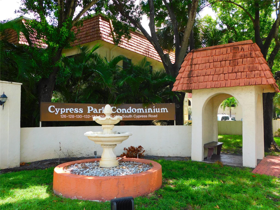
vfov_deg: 46.8
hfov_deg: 60.0
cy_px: 105
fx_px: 243
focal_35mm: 30
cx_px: 140
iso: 125
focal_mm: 5.3
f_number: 3.2
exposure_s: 1/320
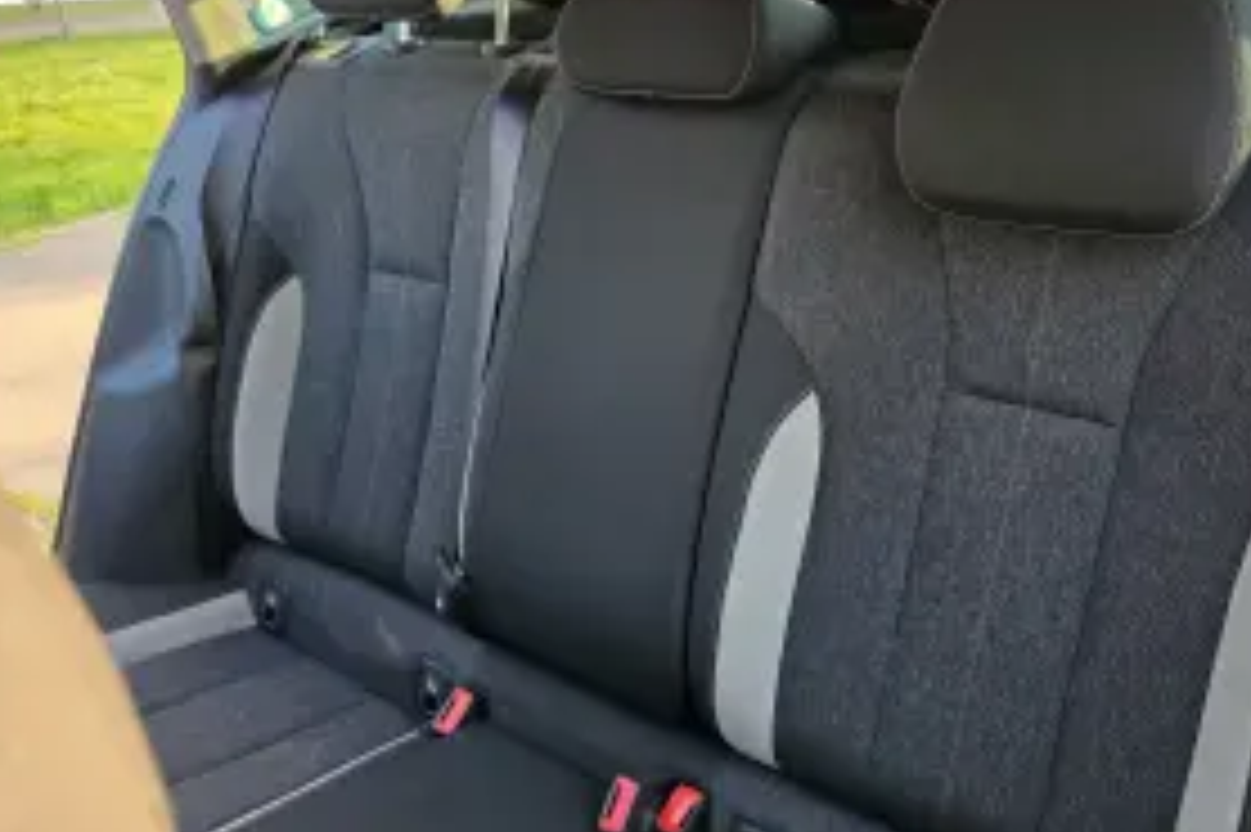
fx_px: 1077
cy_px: 378
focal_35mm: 31
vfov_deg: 42.2
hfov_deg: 60.3
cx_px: 634
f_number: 1.7
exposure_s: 1/180
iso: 200
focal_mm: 6.3
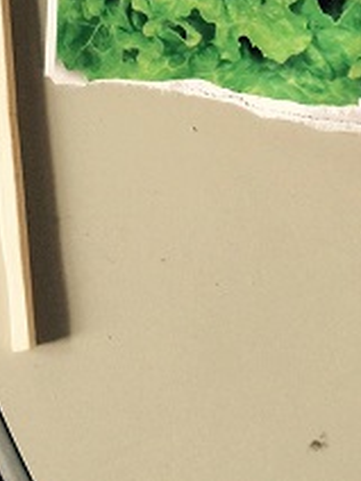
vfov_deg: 24.0
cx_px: 198
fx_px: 1015
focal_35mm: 73
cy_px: -115
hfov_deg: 20.2
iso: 100
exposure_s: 1/30
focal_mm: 4.15
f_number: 2.2
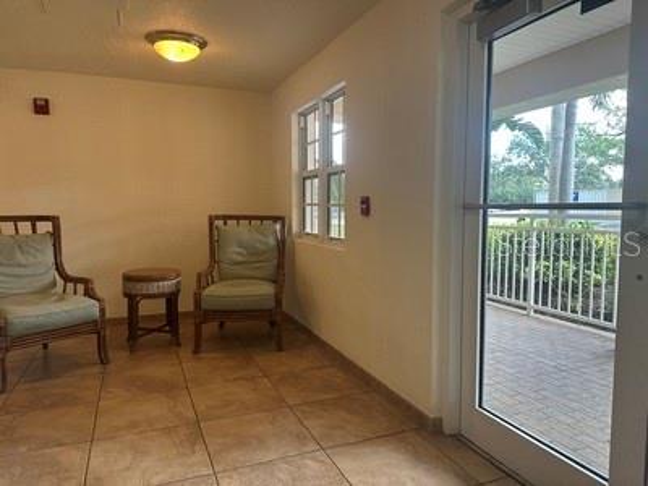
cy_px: 243
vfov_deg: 56.8
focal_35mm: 24
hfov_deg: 71.6
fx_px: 449
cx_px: 324
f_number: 1.78
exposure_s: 1/120
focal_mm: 6.86
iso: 200
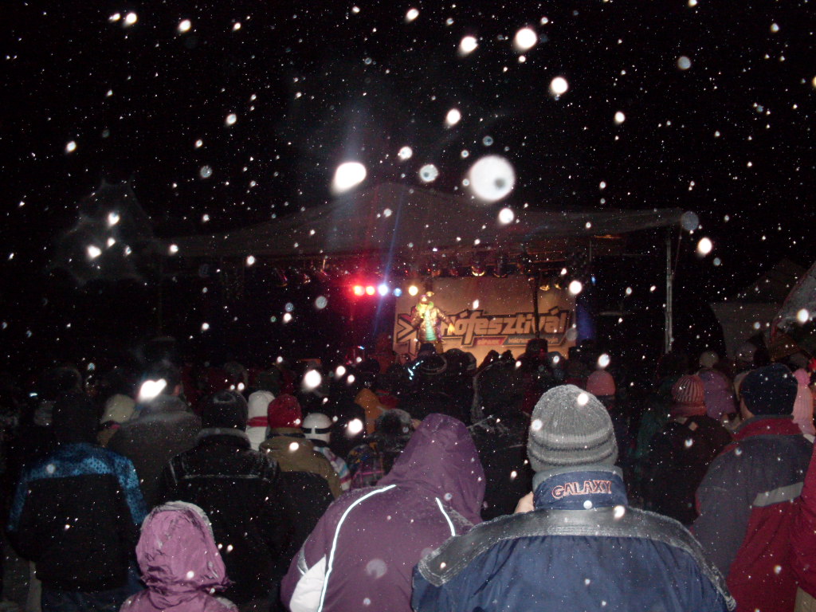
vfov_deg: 37.7
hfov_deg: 49.0
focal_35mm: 38
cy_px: 306
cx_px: 408
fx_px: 896
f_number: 2.8
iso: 200
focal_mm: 6.3
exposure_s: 1/45
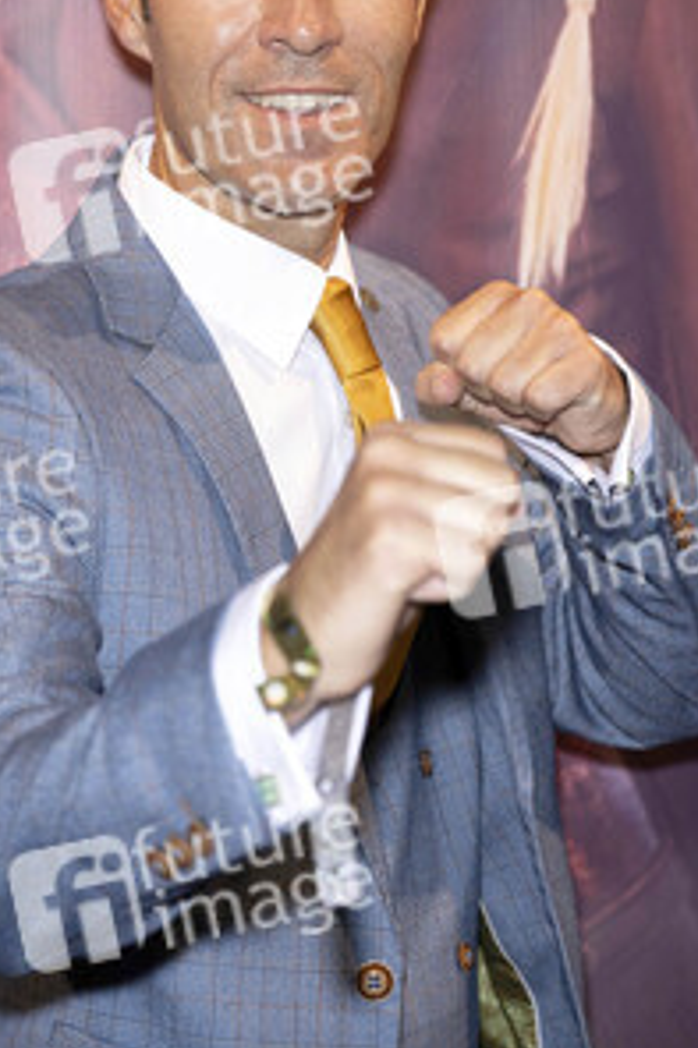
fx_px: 3261
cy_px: 358
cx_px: 294
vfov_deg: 18.2
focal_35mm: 112
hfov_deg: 12.2
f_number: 5
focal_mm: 83
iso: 800
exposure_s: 1/200
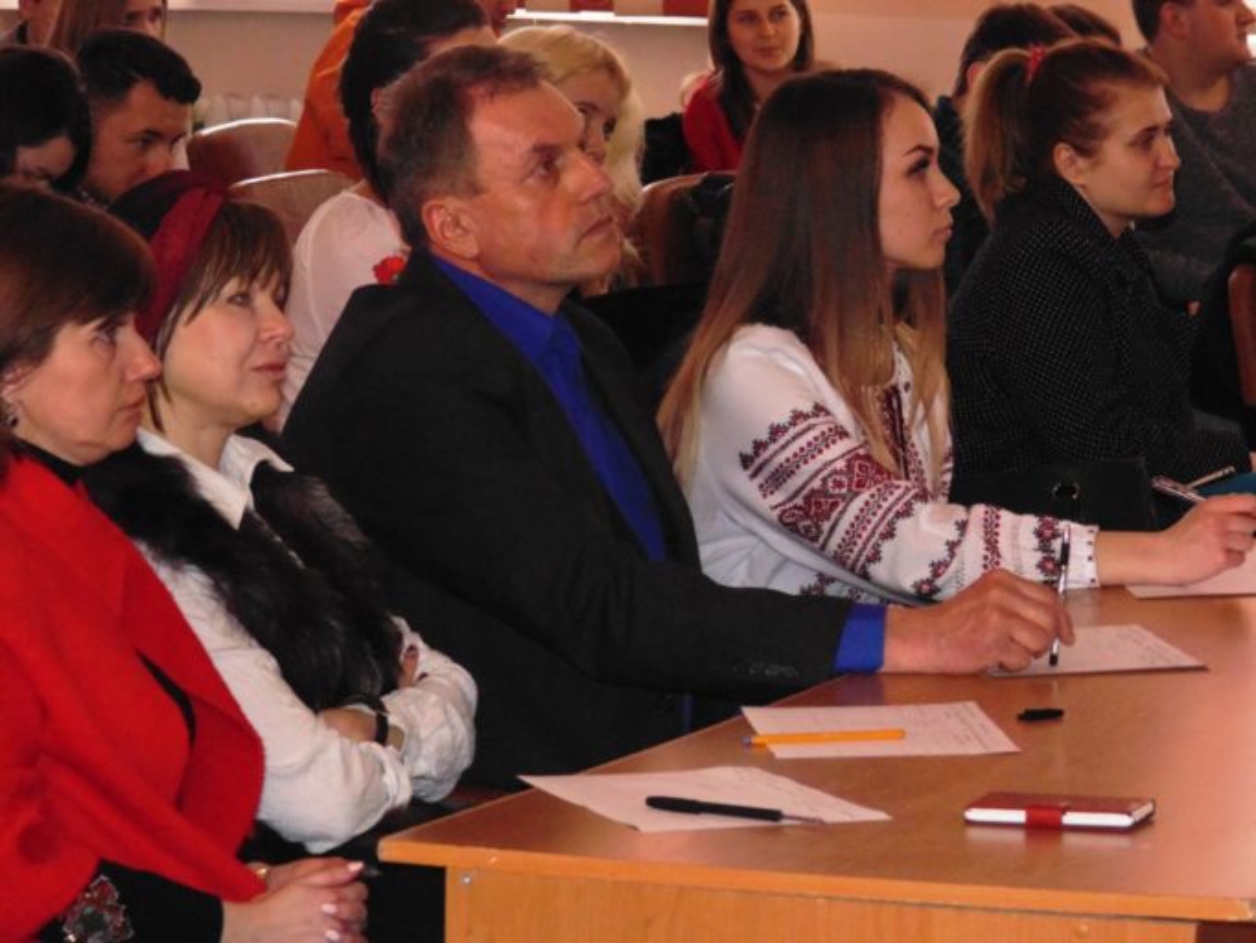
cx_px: 628
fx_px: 6497
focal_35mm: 179
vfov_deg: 8.3
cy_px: 472
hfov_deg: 11.0
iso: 500
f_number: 5.1
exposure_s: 1/60
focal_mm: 32.1
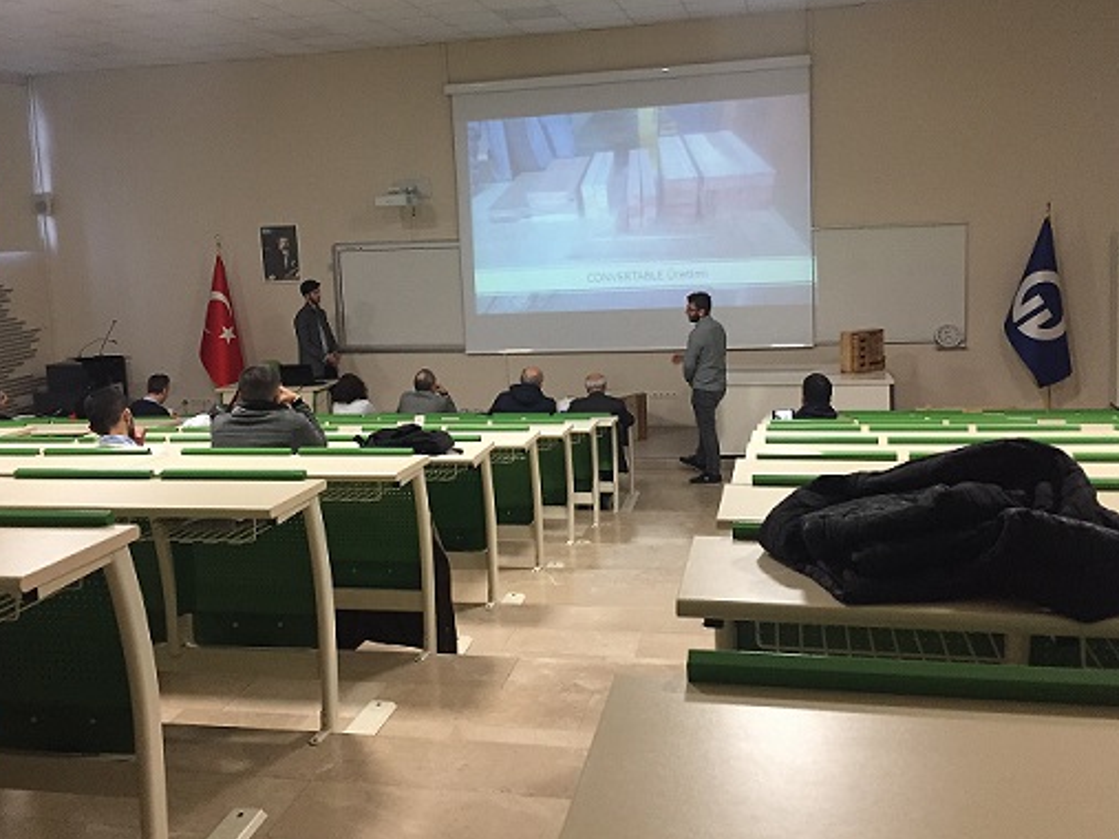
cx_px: 508
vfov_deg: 40.6
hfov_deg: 52.6
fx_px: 1131
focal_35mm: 35
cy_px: 359
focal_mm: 4.15
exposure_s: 1/33
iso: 250
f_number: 2.2
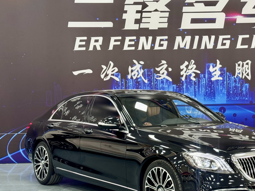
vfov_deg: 21.9
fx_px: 493
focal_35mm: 67
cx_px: 174
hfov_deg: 28.7
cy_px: 109
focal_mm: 6.76
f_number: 1.78
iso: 100
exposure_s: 1/50
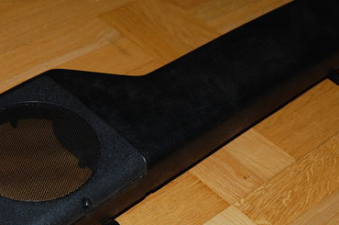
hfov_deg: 24.5
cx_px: 165
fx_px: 780
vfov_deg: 16.4
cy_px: 132
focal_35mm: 83
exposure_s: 1/125
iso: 200
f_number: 5.6
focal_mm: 32
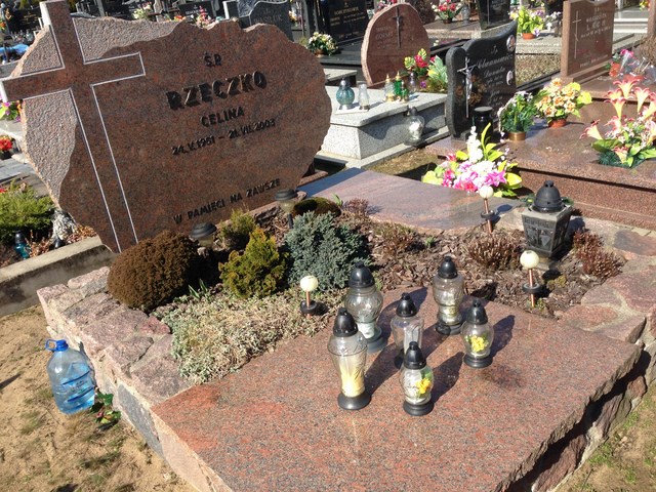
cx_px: 328
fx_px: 625
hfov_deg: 55.4
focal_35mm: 33
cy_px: 246
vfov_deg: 42.9
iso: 50
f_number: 2.4
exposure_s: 1/985
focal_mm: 4.12
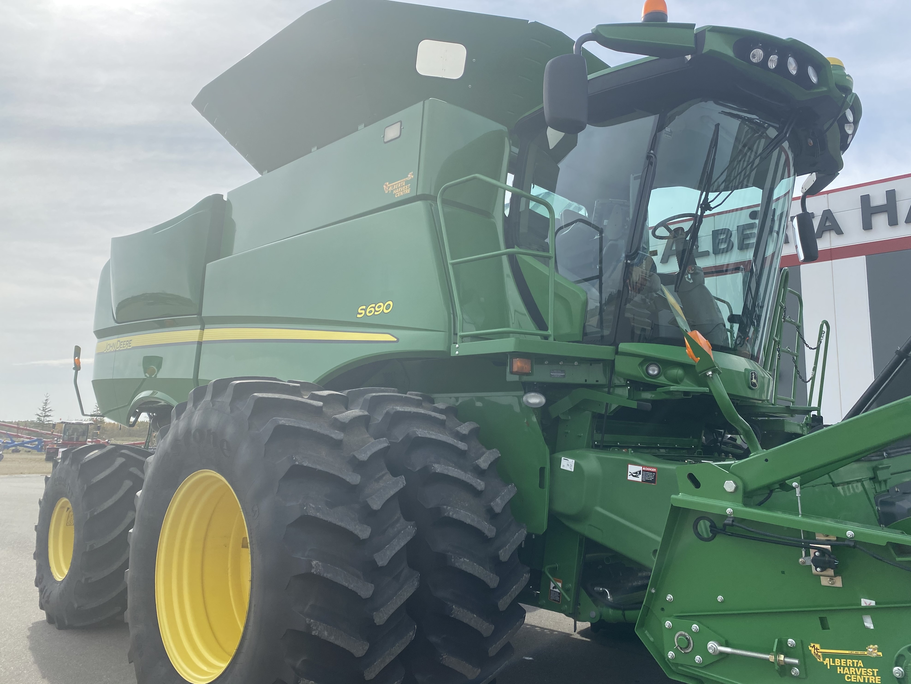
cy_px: 342
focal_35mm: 26
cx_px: 456
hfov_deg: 67.3
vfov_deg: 53.1
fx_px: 684
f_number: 1.8
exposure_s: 1/2513
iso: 32
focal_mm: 4.25
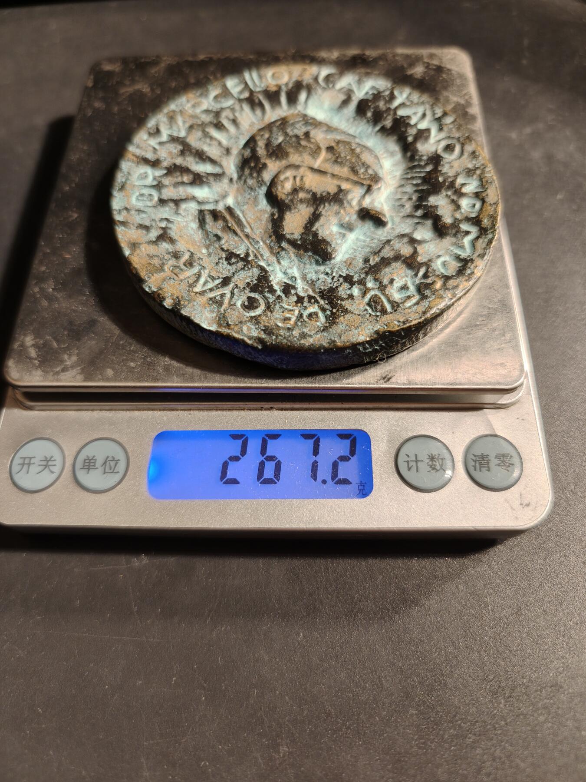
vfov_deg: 73.9
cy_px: 391
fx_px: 519
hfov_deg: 58.9
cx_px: 293
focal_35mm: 23
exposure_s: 1/200
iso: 200
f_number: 1.6
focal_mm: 6.06
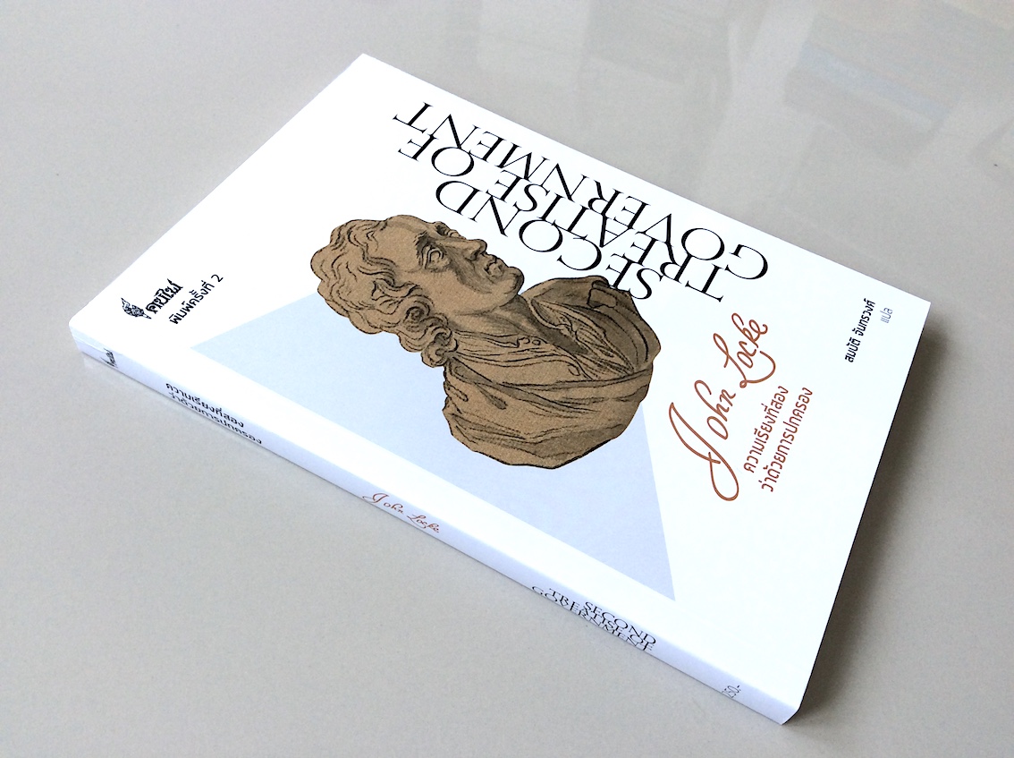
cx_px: 507
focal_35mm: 32
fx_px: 936
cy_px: 379
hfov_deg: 56.9
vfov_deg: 44.1
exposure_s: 1/106
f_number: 2.4
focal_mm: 3.3
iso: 32
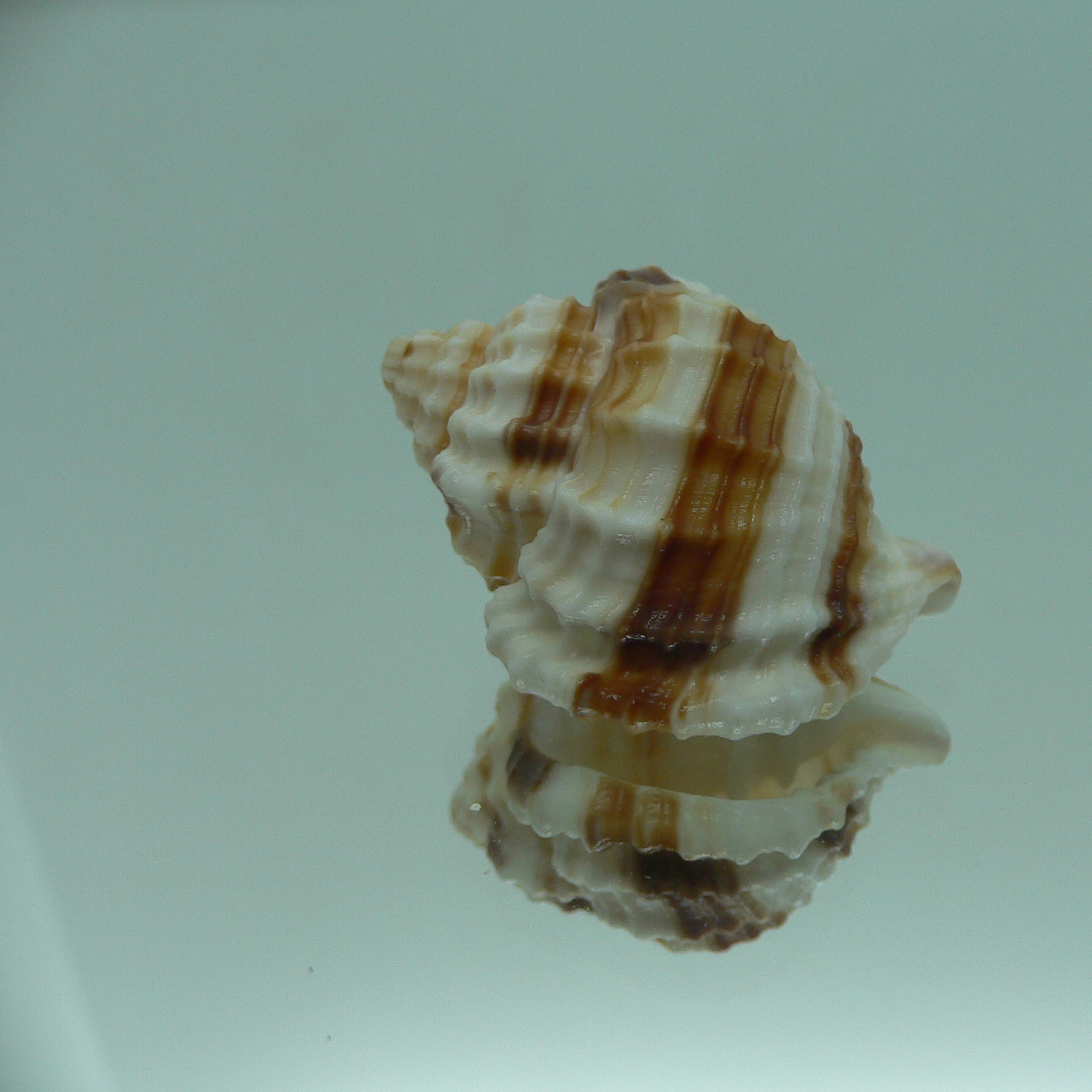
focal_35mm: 42
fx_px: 1499
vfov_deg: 40.0
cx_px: 684
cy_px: 540
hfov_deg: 39.8
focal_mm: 4.6
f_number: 2.8
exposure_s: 1/80
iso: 80
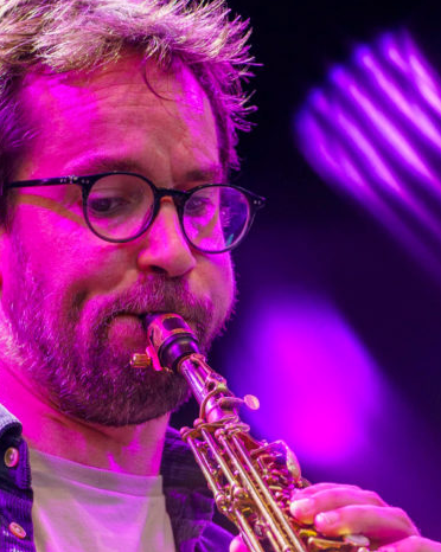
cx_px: 114
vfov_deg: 4.6
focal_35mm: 417
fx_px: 6812
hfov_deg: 3.7
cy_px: 603
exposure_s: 1/200
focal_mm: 135
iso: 400
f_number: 3.5
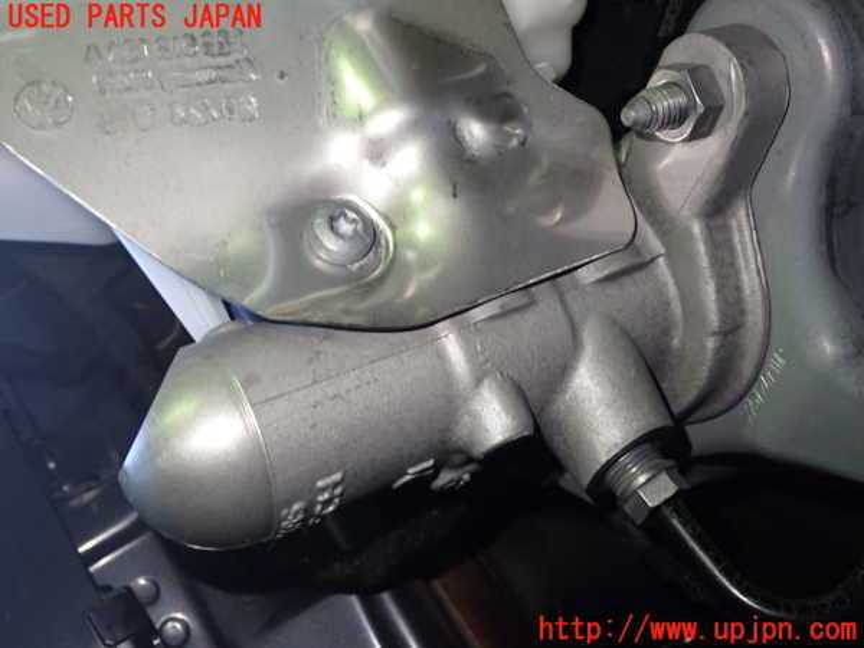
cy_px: 324
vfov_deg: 35.1
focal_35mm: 41
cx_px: 432
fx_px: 1023
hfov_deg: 45.8
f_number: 2.8
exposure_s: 1/40
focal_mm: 7.31
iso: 400
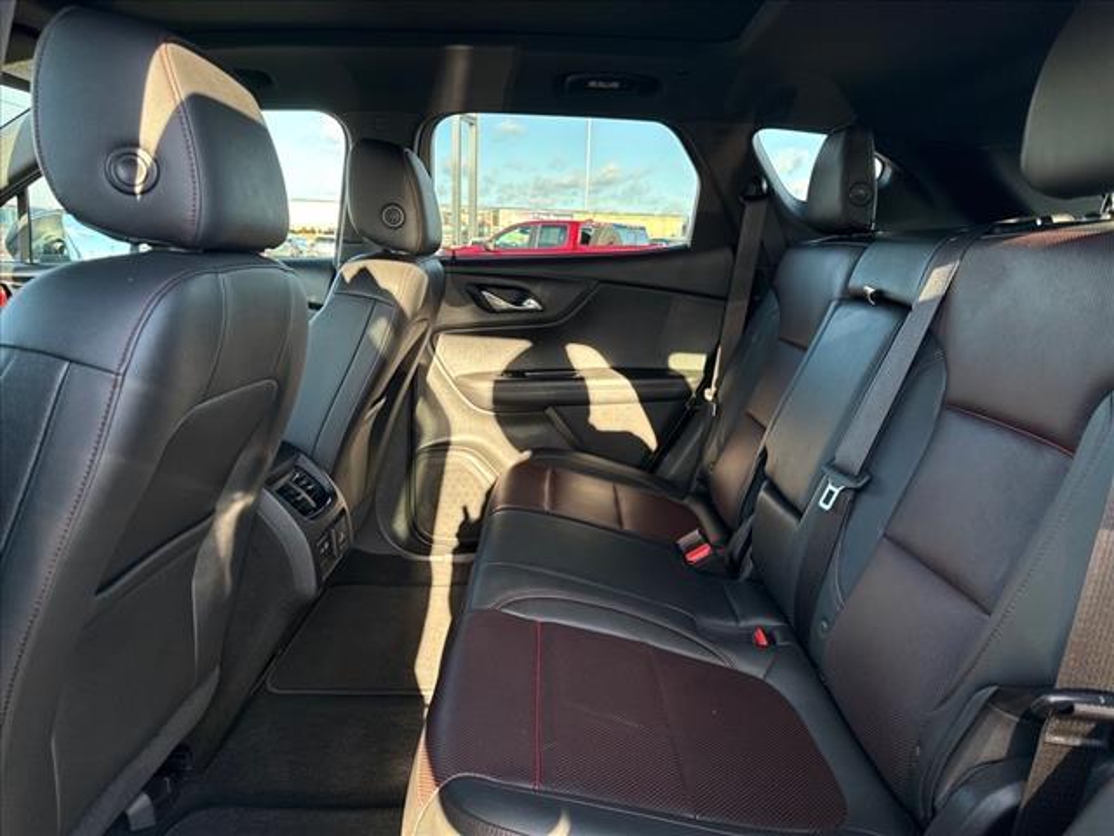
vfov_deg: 56.8
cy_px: 418
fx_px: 772
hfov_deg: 71.6
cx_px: 557
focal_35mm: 24
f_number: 1.78
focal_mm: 6.76
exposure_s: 1/121
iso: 80
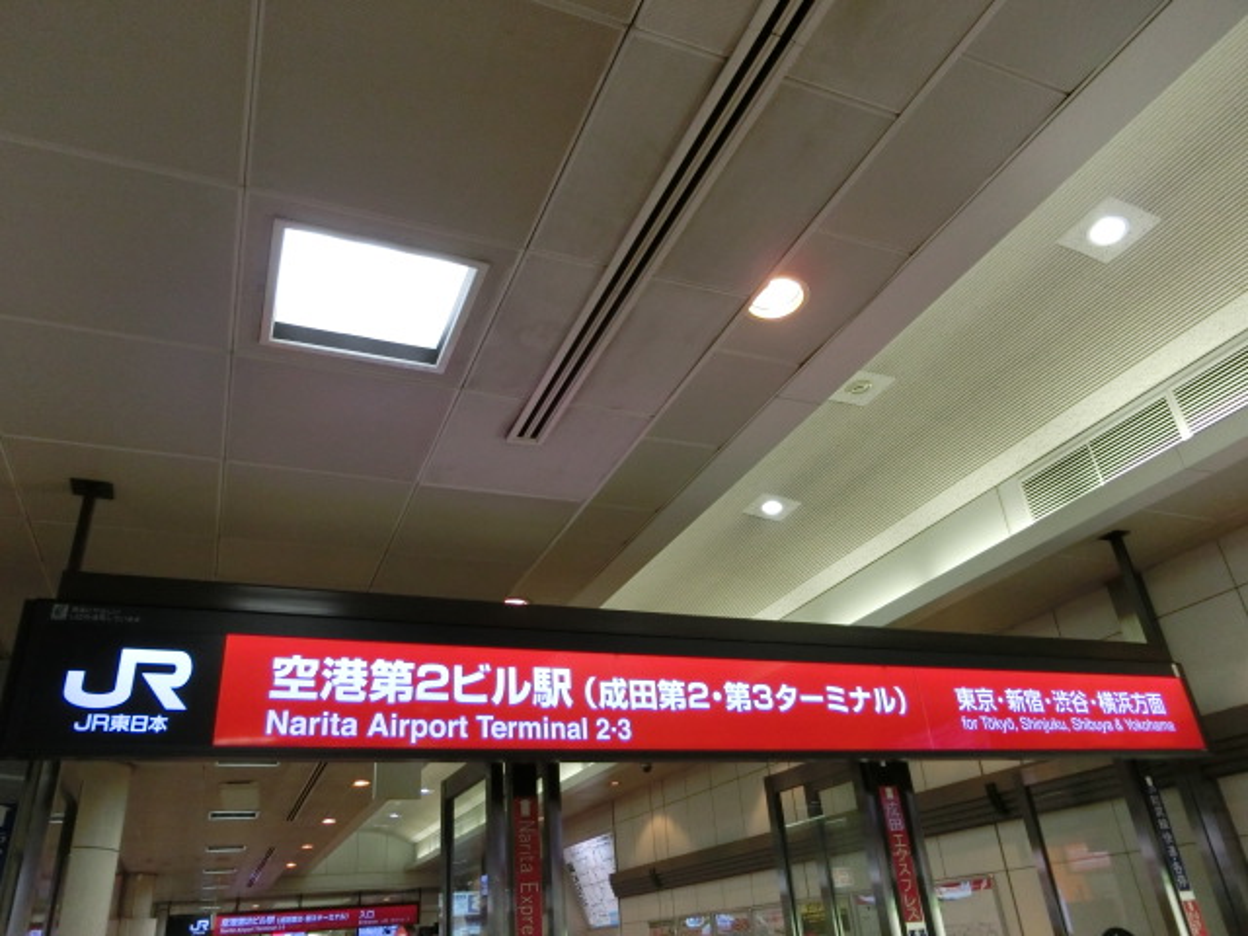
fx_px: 901
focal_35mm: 25
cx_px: 624
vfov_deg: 54.9
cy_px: 468
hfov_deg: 69.4
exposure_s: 1/80
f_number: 3.5
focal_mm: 4.5
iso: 400
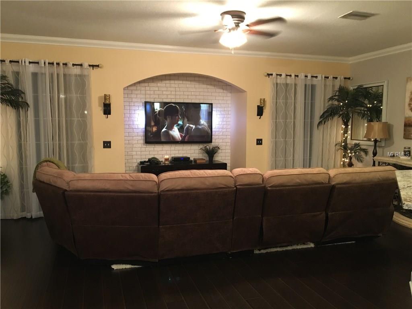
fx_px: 345
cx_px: 206
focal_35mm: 29
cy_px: 154
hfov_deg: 61.7
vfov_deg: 48.2
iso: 200
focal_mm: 4.15
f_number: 2.2
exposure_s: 1/17
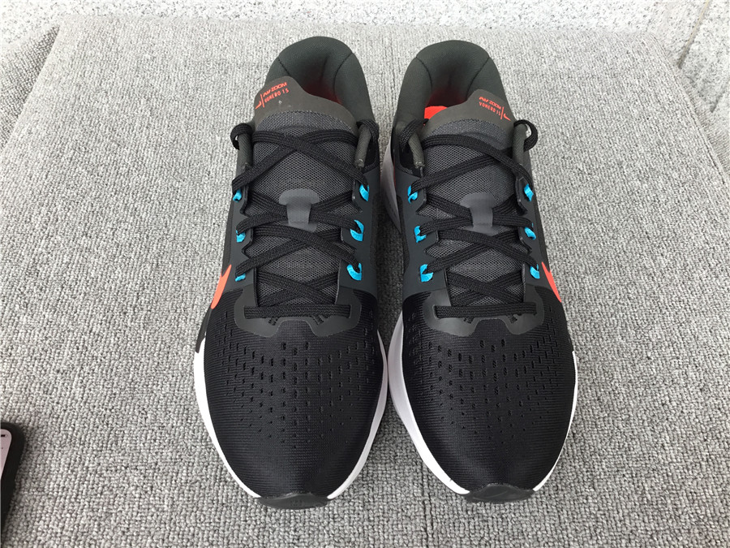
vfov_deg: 45.4
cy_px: 274
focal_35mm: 31
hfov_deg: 58.4
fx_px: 654
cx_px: 365
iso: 40
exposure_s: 1/100
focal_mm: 3.3
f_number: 2.4
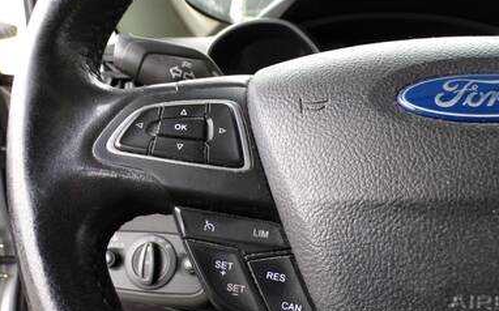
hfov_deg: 59.6
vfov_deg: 38.9
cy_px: 205
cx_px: 227
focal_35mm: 32
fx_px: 435
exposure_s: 1/42
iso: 100
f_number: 3
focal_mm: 4.3
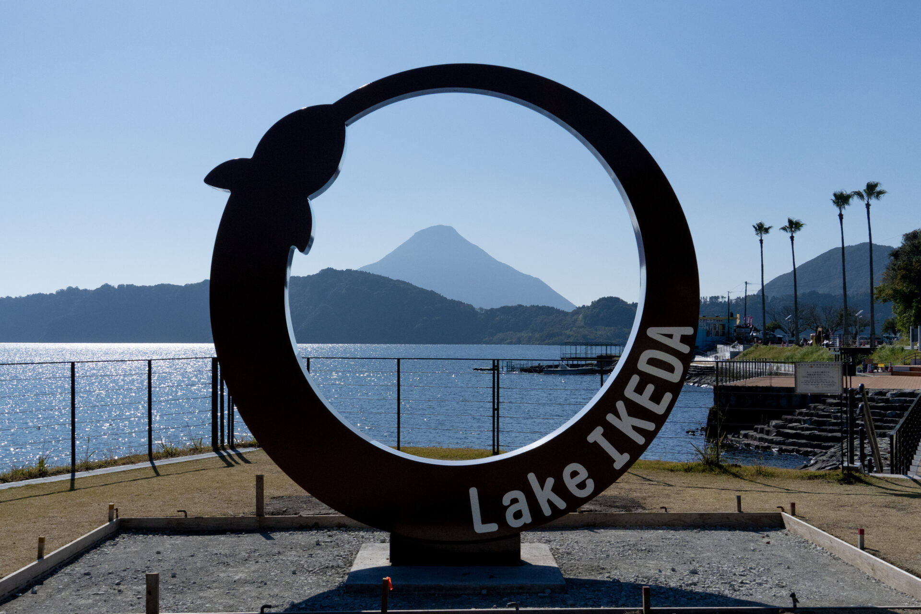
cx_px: 460
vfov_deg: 30.8
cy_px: 307
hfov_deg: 45.0
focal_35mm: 44
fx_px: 1113
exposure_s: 1/4000
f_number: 11
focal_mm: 29
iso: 800
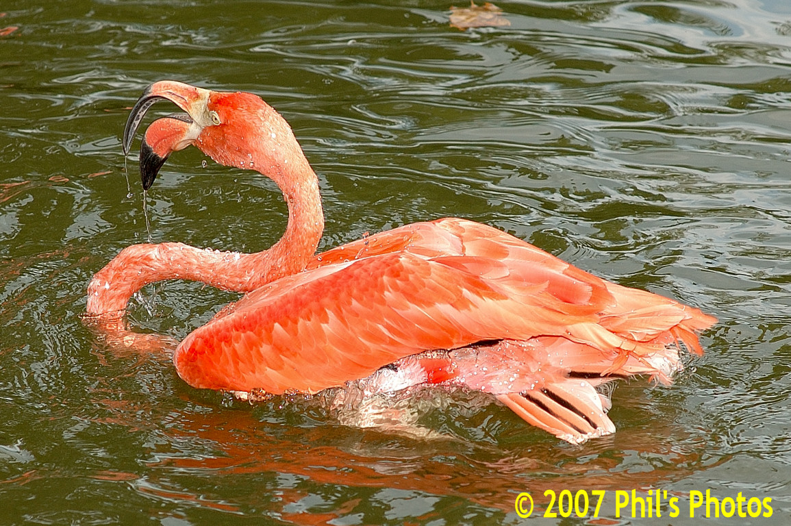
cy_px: 263
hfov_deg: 16.1
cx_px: 396
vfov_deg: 10.7
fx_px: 2799
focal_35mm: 128
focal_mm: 85
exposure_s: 1/500
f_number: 4
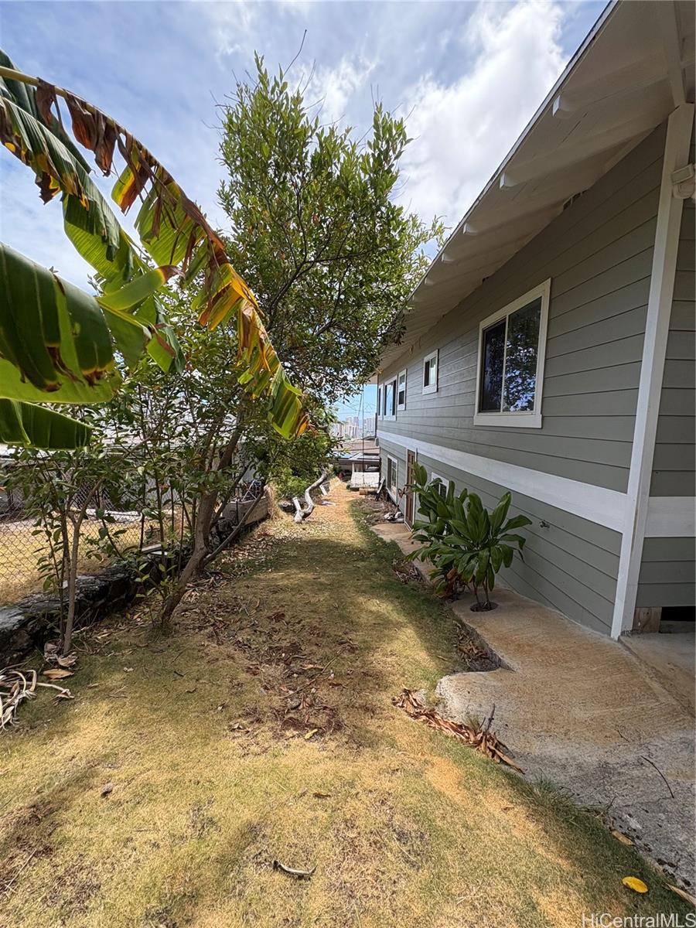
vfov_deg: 102.1
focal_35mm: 14
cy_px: 464
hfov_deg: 85.7
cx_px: 348
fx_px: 375
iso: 64
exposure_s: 1/741
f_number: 2.2
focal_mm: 2.22
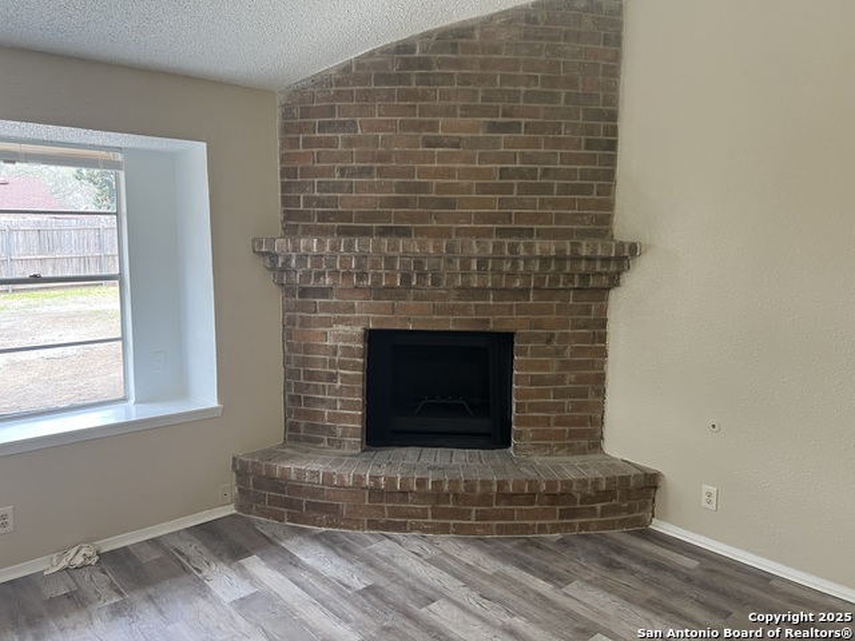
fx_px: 642
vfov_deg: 53.1
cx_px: 428
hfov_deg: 67.3
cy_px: 320
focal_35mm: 26
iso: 80
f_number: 1.5
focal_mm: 5.7
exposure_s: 1/60
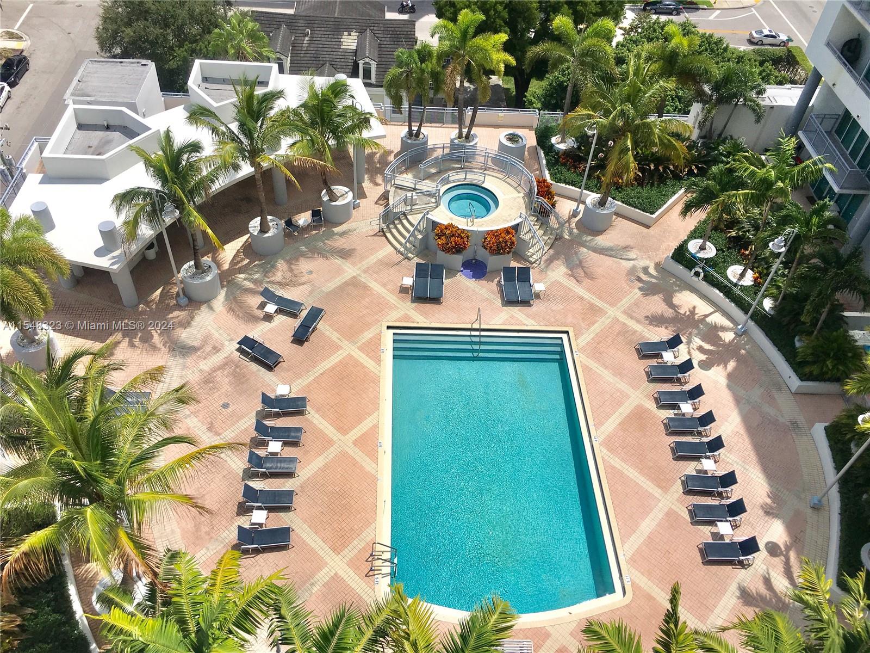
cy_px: 326
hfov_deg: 61.7
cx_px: 435
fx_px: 729
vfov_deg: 48.2
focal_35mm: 29
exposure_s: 1/3205
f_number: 2.2
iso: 25
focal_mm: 4.15
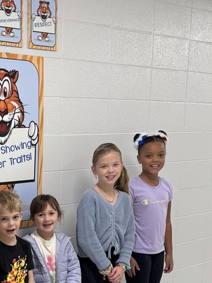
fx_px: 498
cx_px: -29
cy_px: 270
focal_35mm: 61
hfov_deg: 22.5
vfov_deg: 29.9
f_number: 1.78
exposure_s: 1/120
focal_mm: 6.76
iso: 200
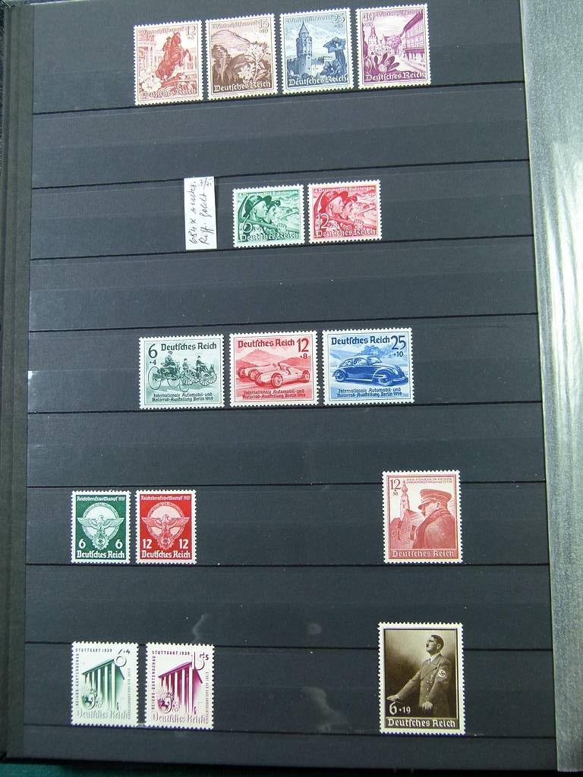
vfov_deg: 54.0
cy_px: 388
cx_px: 292
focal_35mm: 34
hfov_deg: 41.8
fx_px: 764
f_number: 3
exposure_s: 1/60
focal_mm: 6.2
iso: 160
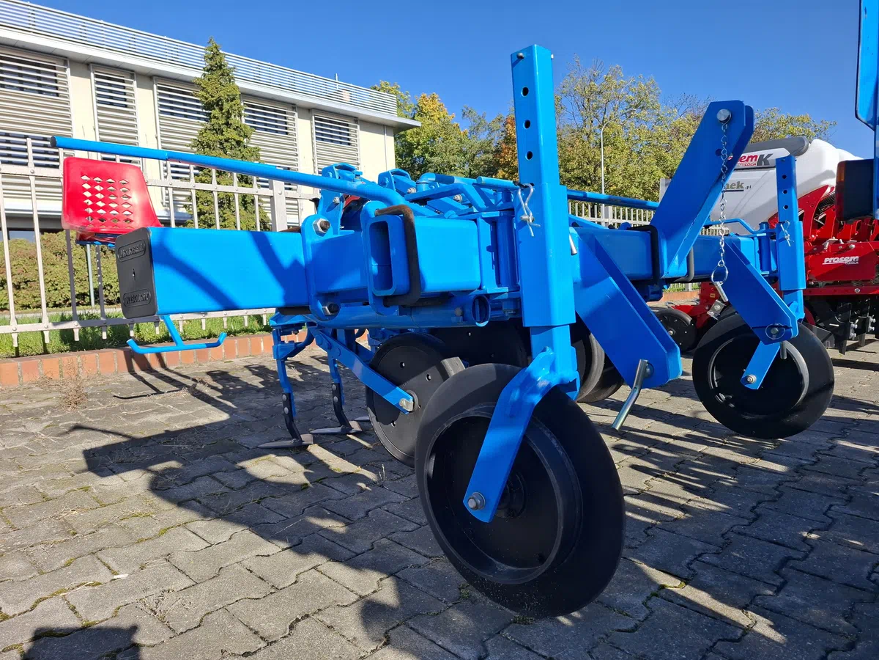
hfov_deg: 73.9
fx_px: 584
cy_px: 330
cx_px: 440
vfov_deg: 58.9
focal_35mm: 23
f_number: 1.8
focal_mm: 5.54
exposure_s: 1/1721
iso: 50
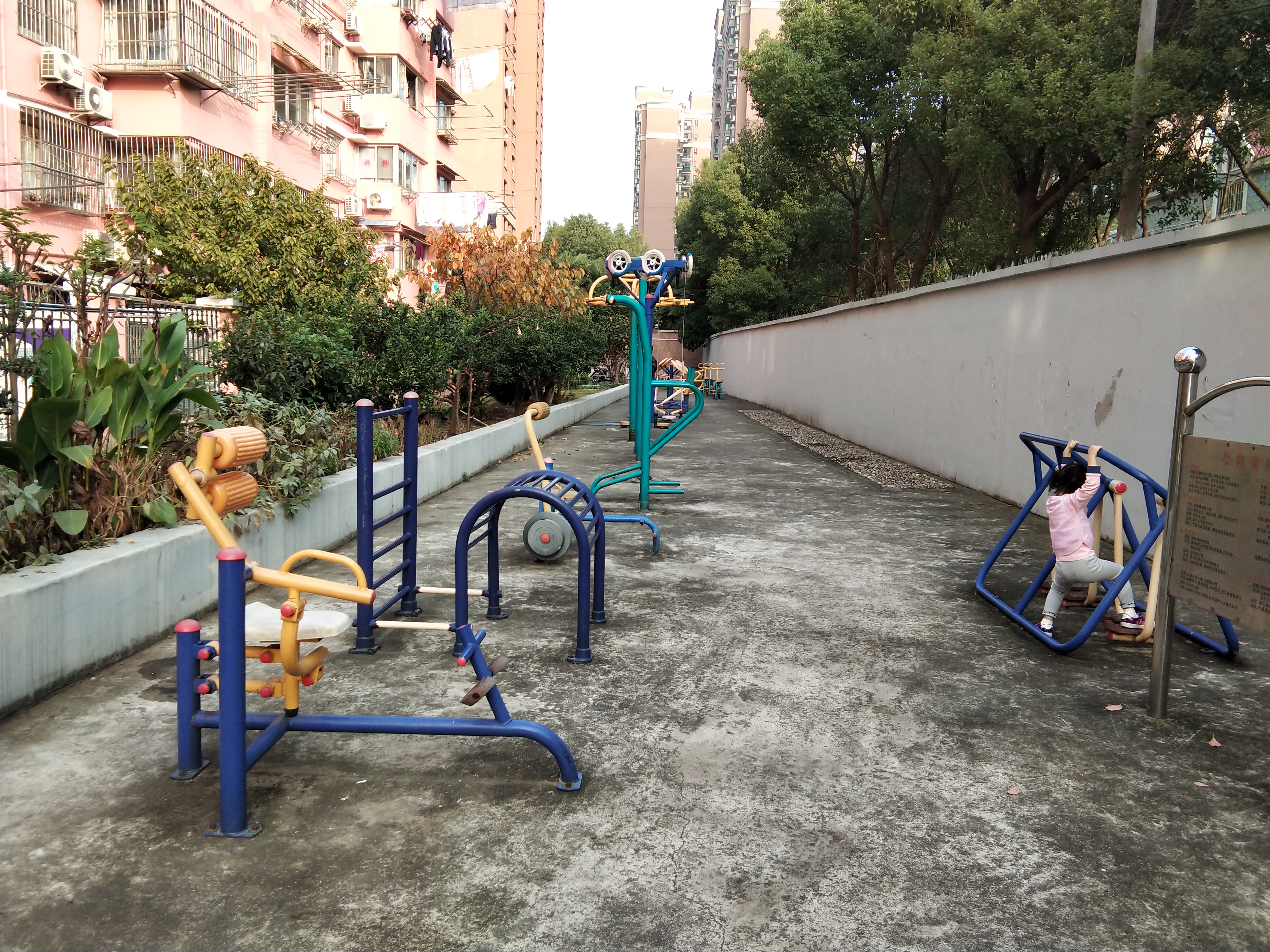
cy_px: 476
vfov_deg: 45.4
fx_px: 1137
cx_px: 635
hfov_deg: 58.4
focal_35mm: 31
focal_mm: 3.69
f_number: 2.2
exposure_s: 1/197
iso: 50
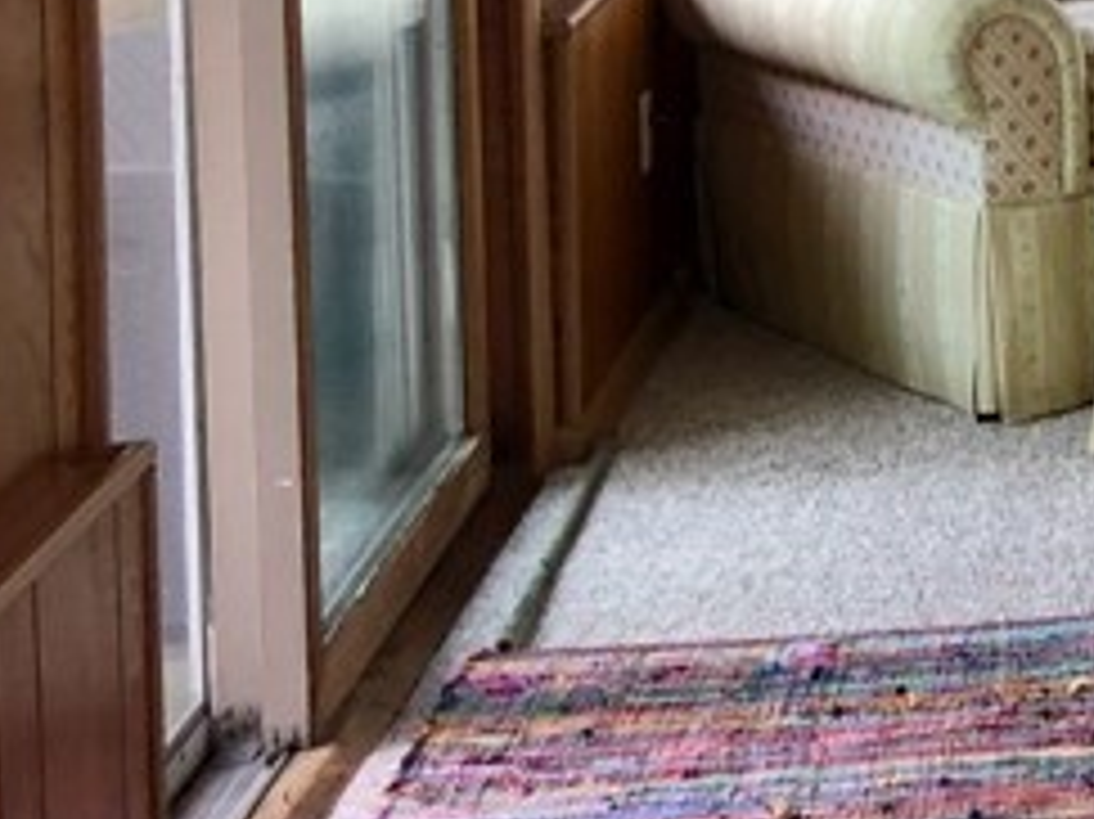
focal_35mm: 118
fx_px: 3727
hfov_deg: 13.8
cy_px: -306
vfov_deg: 12.1
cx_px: 2265
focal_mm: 3.99
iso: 20
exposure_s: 1/30
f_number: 1.8
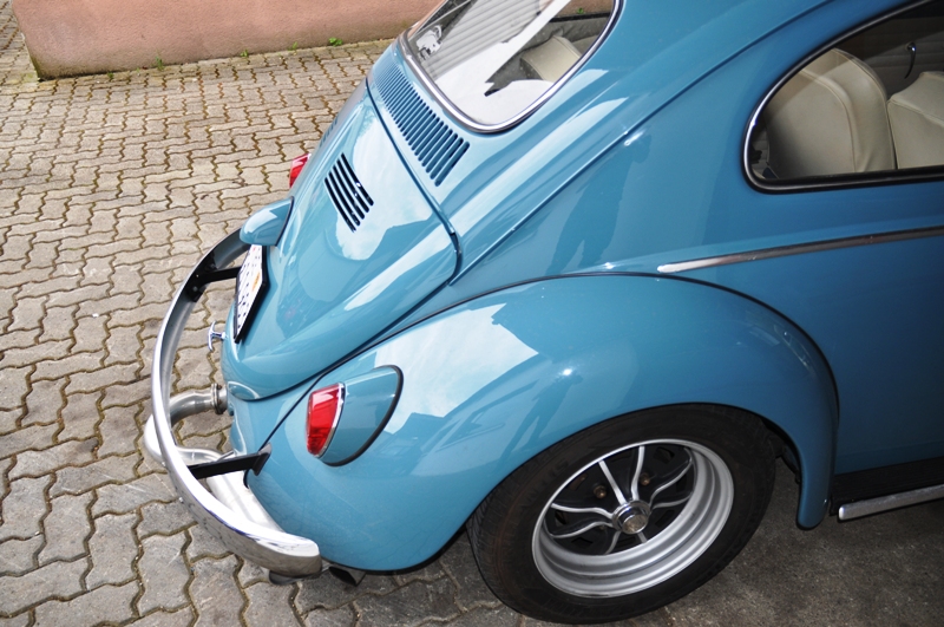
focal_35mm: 30
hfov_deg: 62.0
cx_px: 472
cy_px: 314
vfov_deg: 43.5
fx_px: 786
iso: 200
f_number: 4
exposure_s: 1/200
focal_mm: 20
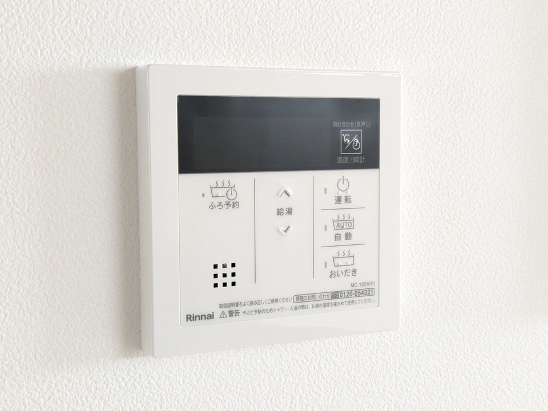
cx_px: 274
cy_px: 206
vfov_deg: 28.6
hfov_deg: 37.5
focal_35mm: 51
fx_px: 807
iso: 1228
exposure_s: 1/40
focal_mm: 5.43
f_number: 1.89
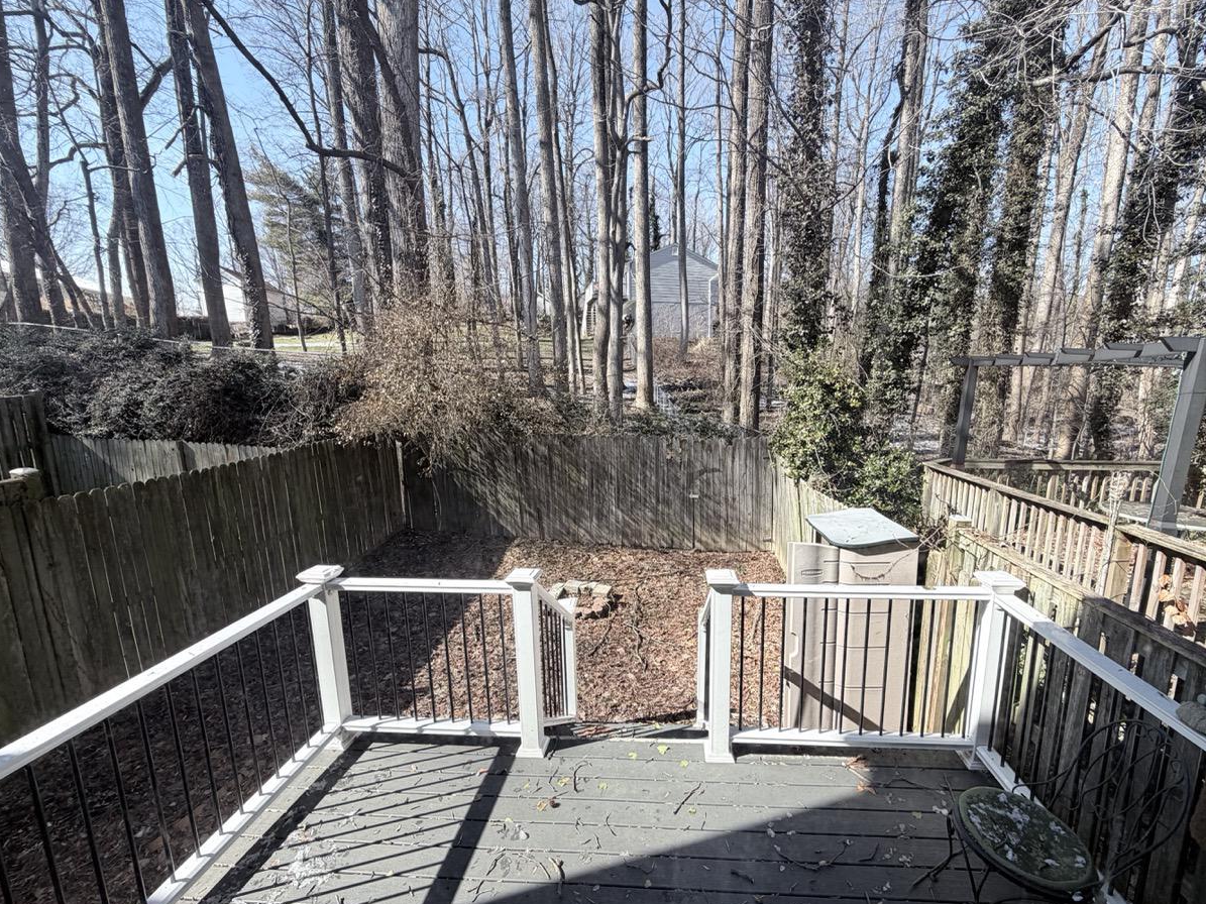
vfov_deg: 81.6
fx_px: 523
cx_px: 642
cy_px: 482
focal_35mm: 15
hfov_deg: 98.0
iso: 50
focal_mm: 2.22
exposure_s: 1/502
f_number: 2.2
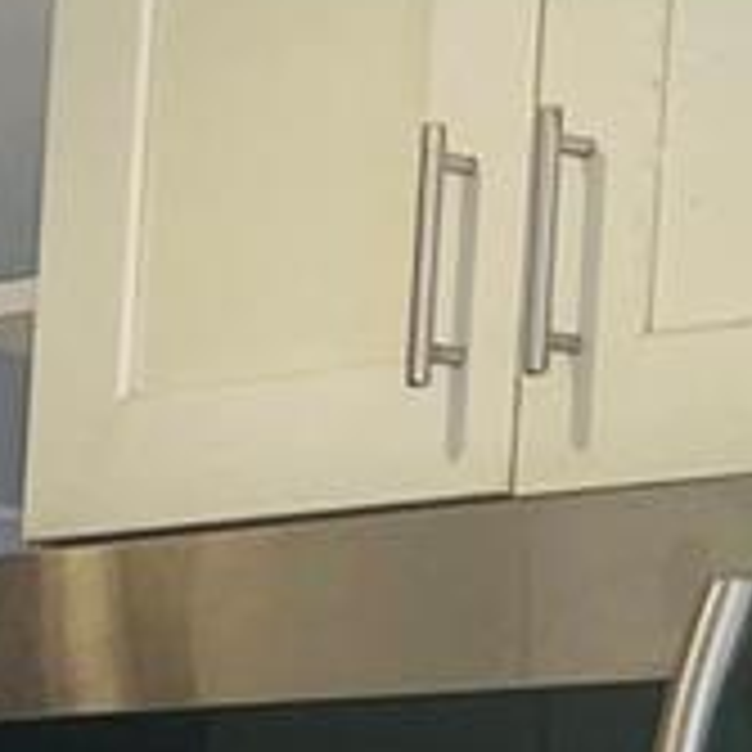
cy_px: 1378
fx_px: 5186
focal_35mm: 211
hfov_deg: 7.9
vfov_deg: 8.0
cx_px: -824
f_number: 1.5
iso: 50
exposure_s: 1/120
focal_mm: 5.7
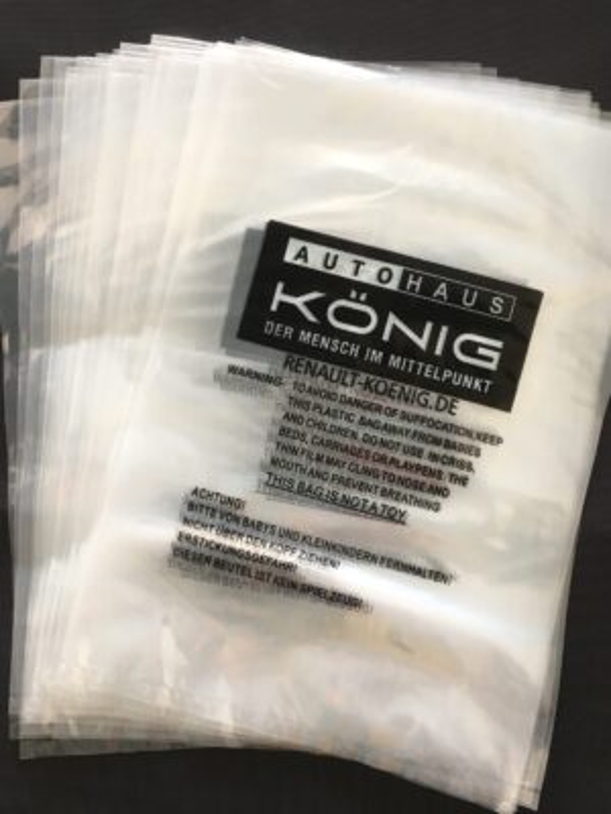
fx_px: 918
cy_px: 407
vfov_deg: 47.9
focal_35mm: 39
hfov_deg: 36.8
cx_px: 306
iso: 50
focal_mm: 4.15
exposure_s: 1/33
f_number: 2.2
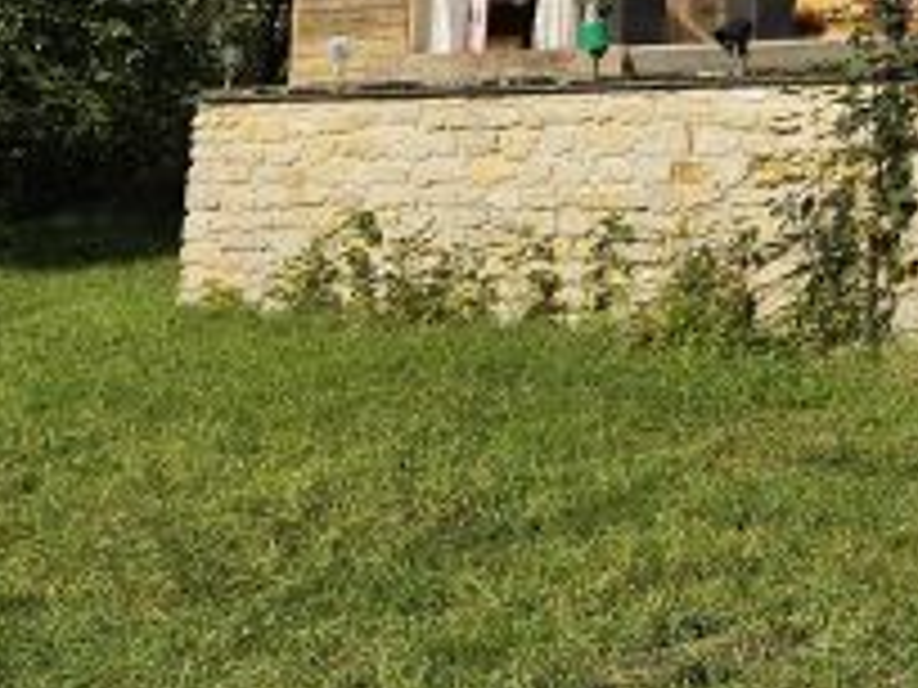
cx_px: 1624
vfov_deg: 15.6
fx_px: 2387
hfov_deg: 17.8
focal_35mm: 90
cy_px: -211
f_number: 1.8
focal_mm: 5.4
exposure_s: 1/2032
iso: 25
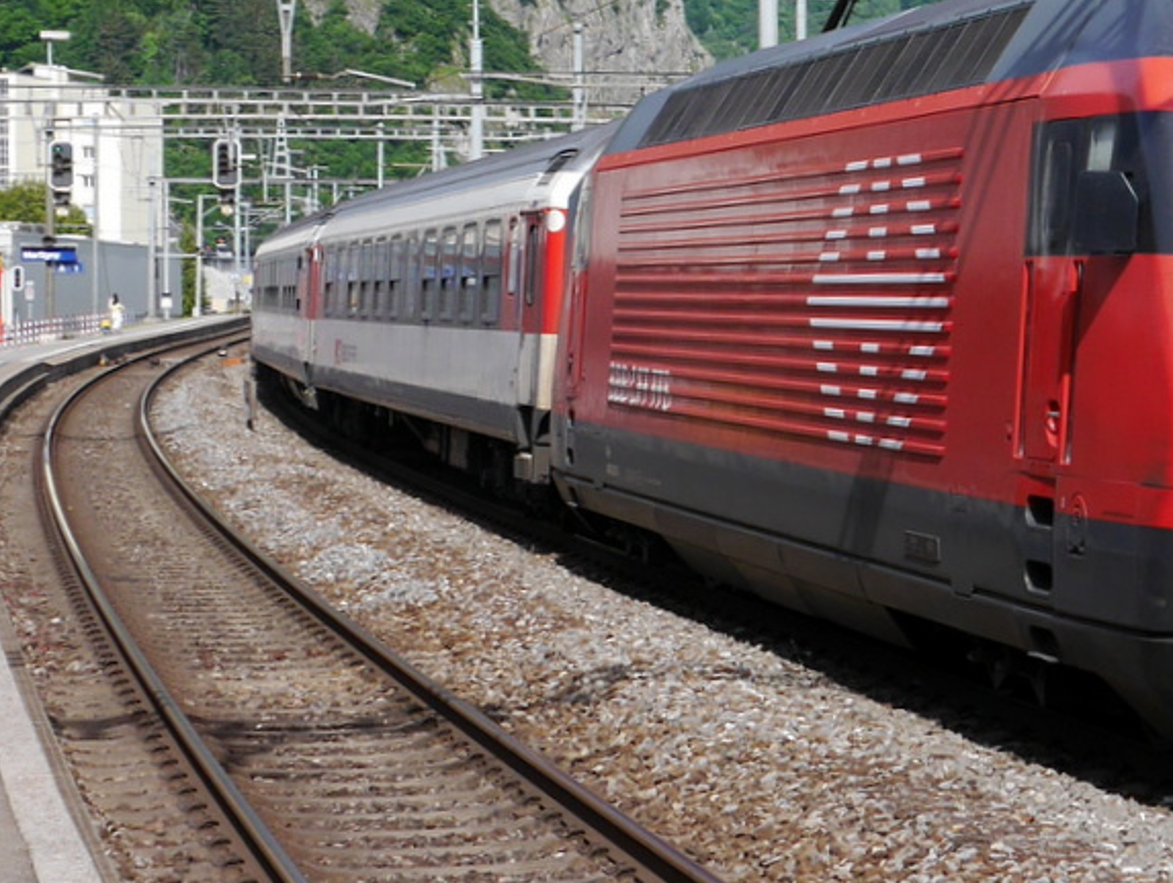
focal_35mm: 67
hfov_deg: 27.4
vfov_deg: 21.8
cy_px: 225
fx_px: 2273
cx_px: 1161
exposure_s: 1/400
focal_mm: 16
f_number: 7.1
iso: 160
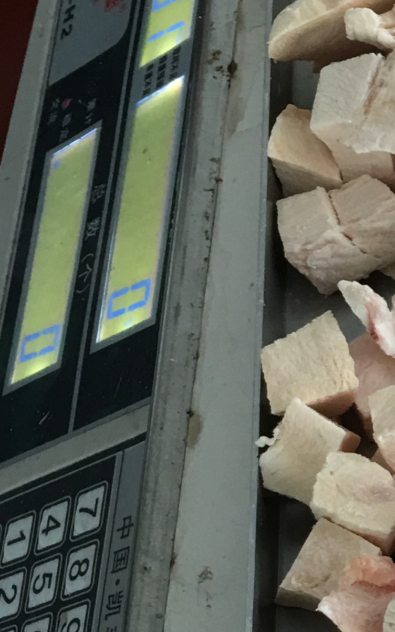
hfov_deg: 11.6
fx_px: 1774
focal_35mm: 103
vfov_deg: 20.0
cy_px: 478
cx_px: 754
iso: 32
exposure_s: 1/17
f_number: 2.2
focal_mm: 4.15
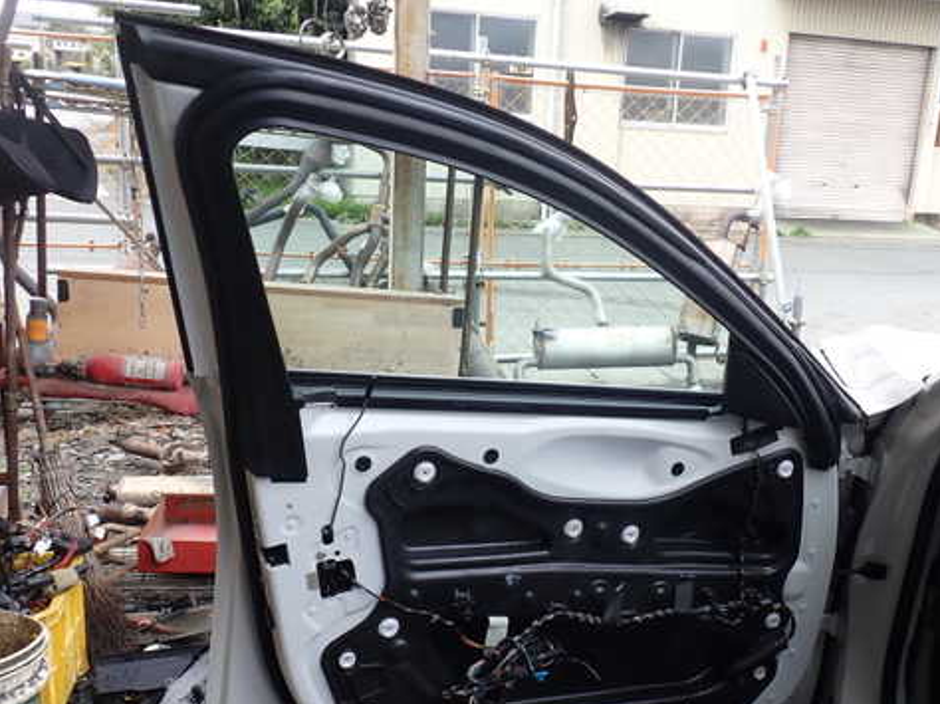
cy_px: 397
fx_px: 1031
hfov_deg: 48.7
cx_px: 561
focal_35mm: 38
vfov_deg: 37.6
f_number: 3.2
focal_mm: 5.4
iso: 100
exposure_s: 1/100
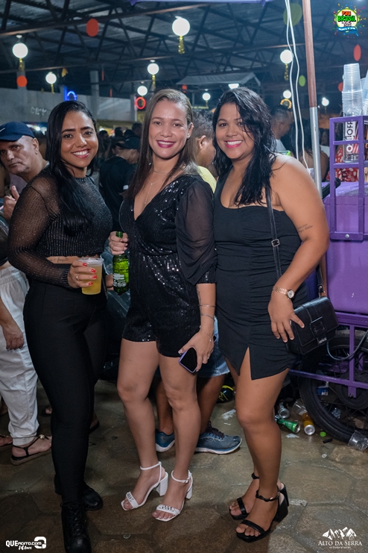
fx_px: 552
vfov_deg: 53.1
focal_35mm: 36
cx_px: 184
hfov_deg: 36.9
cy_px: 276
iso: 2500
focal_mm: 24
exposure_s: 1/320
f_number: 3.2
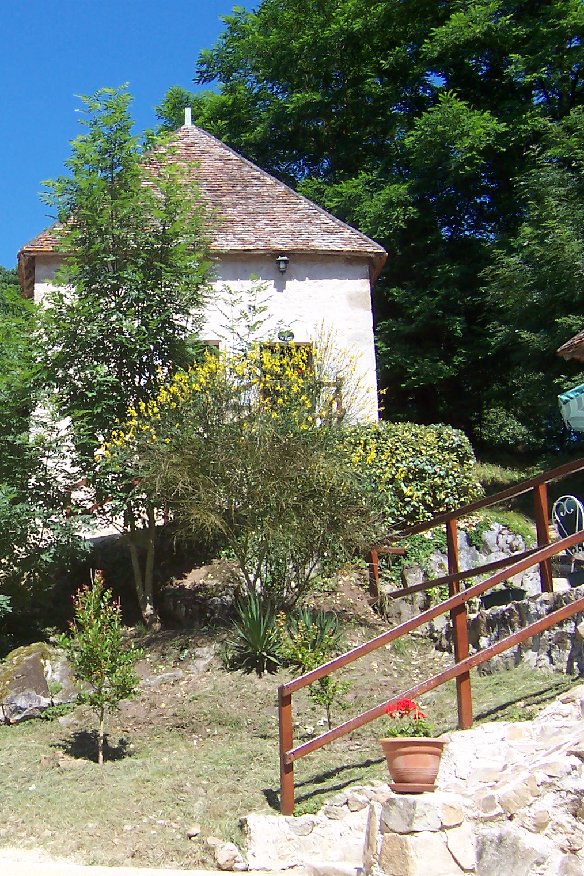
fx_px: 1217
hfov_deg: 25.9
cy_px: 438
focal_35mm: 50
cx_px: 26
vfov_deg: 39.6
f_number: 4
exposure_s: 1/500
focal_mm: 5.6
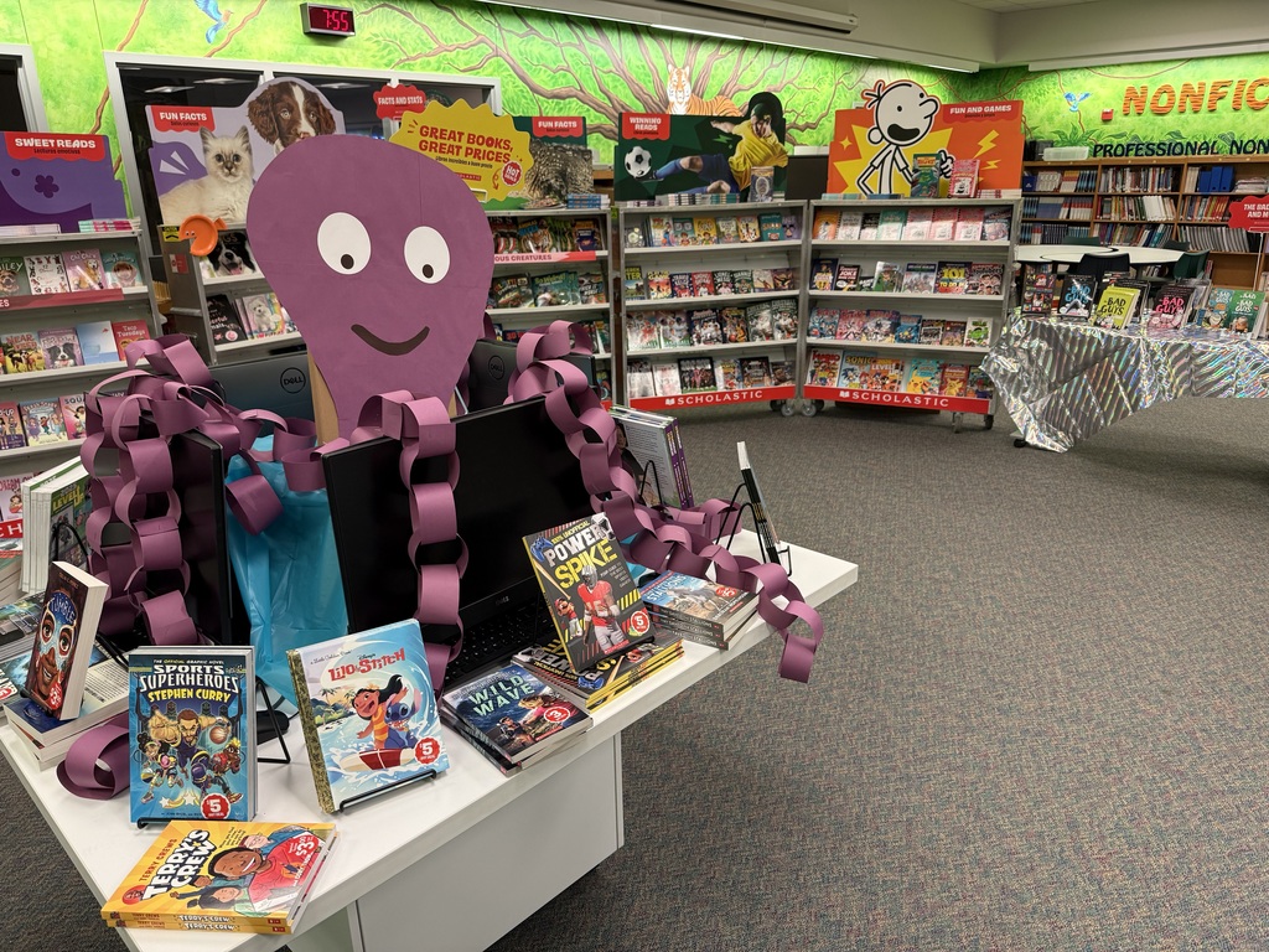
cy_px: 476
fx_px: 880
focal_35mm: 24
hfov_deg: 71.6
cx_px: 634
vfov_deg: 56.8
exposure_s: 1/60
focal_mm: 6.76
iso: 160
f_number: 1.78
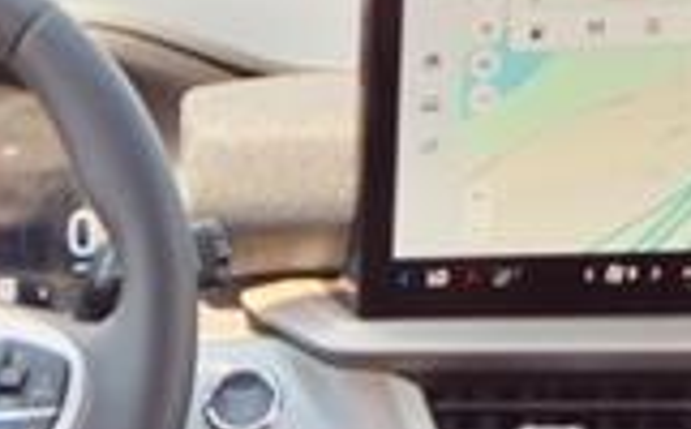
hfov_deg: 17.6
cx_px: -112
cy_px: 909
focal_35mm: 114
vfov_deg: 10.4
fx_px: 2143
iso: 40
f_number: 1.9
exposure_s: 1/120
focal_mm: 3.58
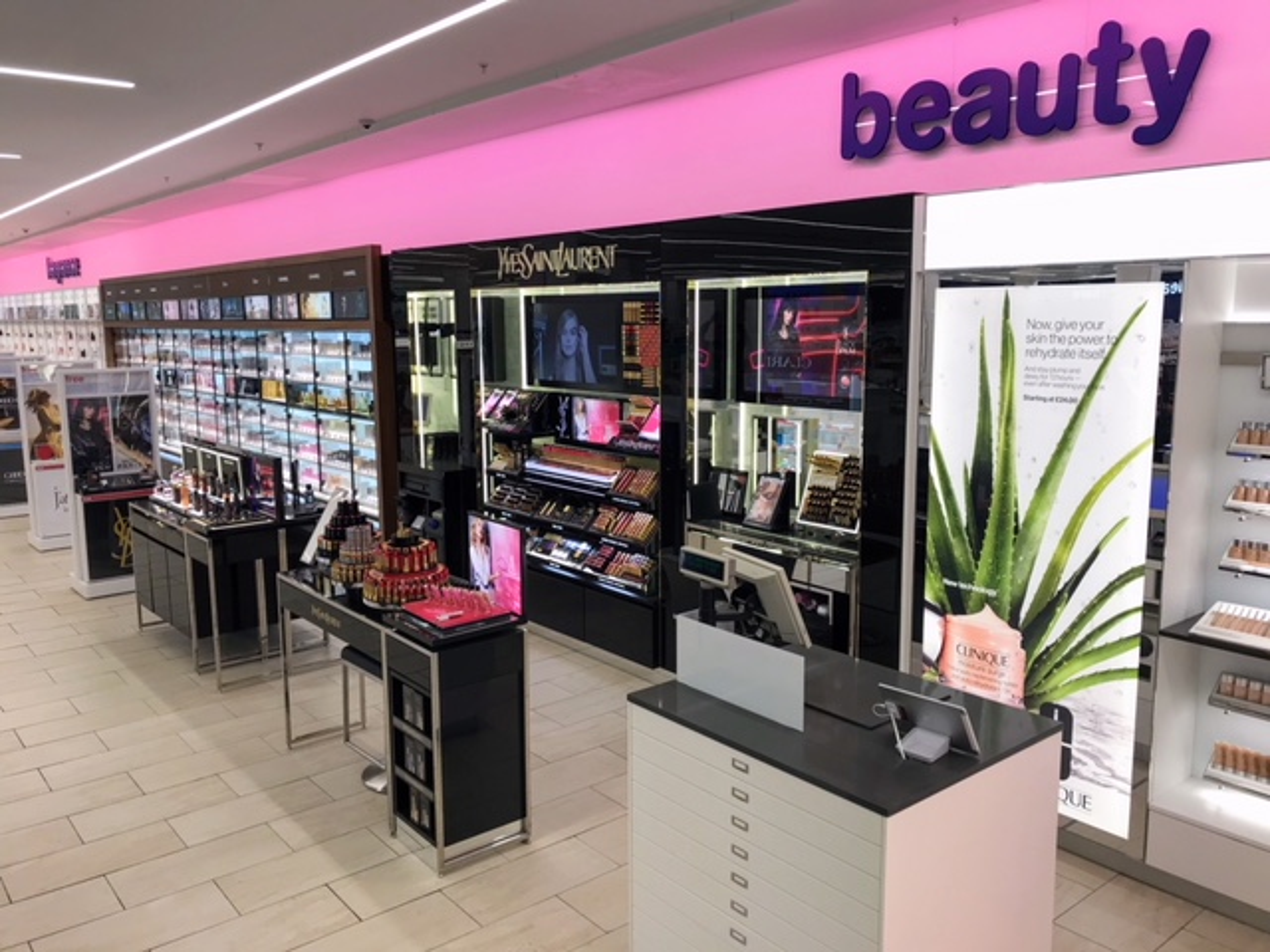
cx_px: 635
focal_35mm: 28
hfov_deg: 63.4
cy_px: 476
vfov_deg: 49.7
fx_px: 1027
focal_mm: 3.99
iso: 20
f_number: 1.8
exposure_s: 1/102
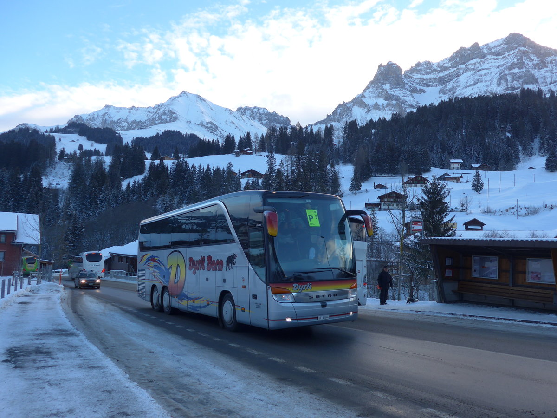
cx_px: 278
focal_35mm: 29
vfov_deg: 48.2
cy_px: 209
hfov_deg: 61.7
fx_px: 467
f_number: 2.8
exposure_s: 1/320
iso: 80
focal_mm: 6
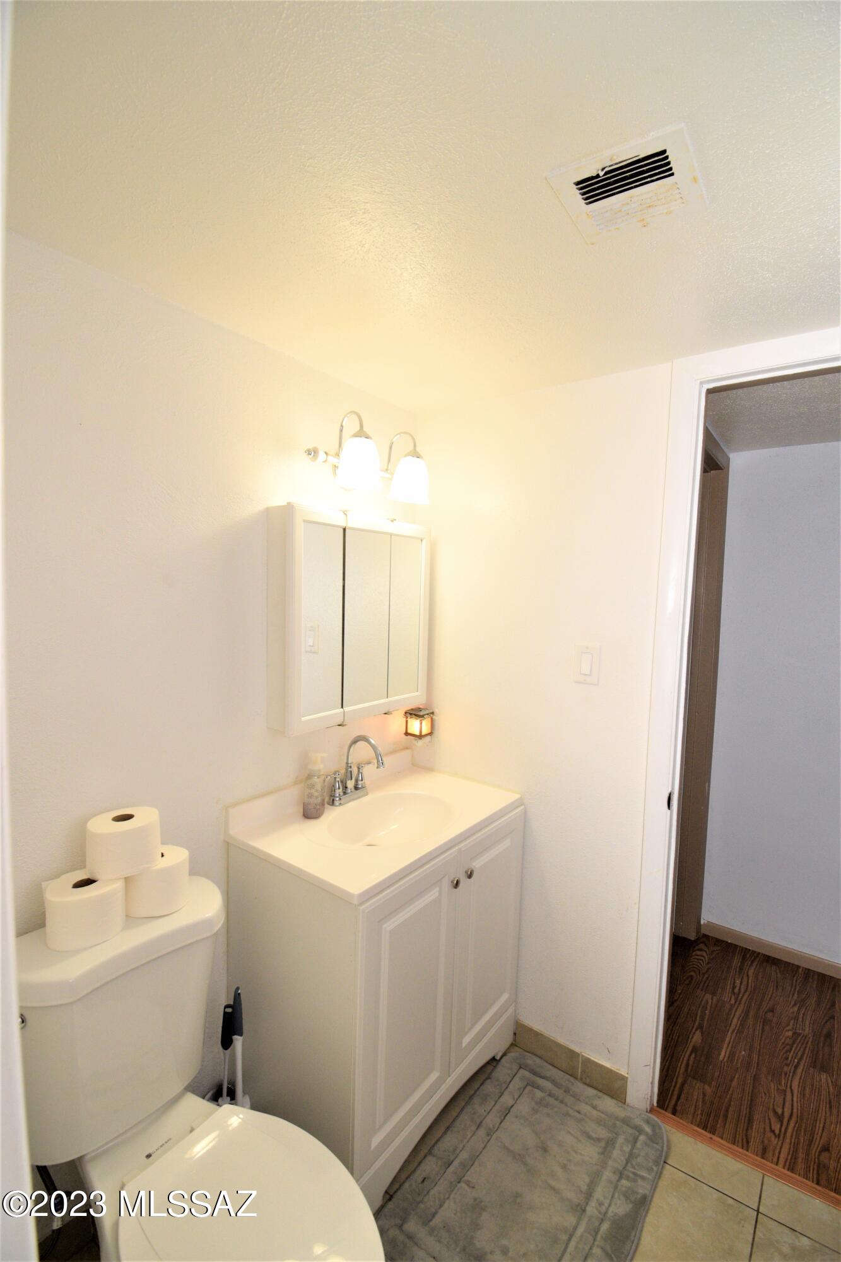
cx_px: 420
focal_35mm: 15
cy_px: 631
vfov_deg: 100.4
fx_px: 526
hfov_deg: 77.3
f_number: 9
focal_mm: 10
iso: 800
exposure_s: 1/100
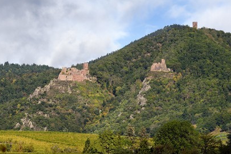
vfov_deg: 6.6
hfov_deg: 9.9
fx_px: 1334
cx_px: 115
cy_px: 75
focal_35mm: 208
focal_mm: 200
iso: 200
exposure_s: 1/320
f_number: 13
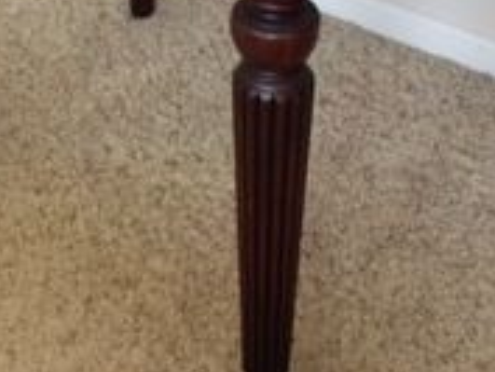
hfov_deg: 18.6
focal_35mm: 105
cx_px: 143
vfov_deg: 13.0
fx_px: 1502
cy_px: -266
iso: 100
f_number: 2.2
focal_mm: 4.15
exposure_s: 1/30
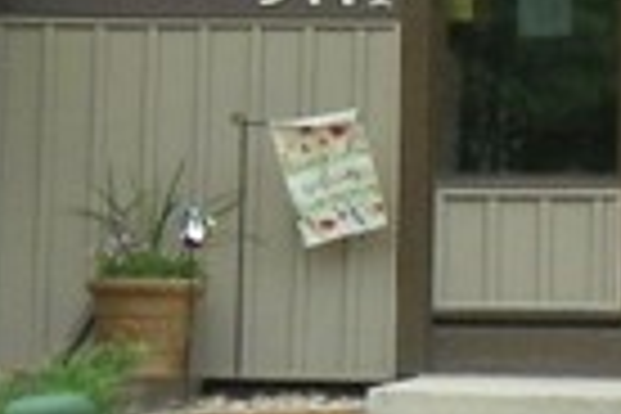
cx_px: 382
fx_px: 4381
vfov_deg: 5.4
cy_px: -180
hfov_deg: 8.1
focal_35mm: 254
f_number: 2.8
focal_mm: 5.9
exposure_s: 1/250
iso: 64
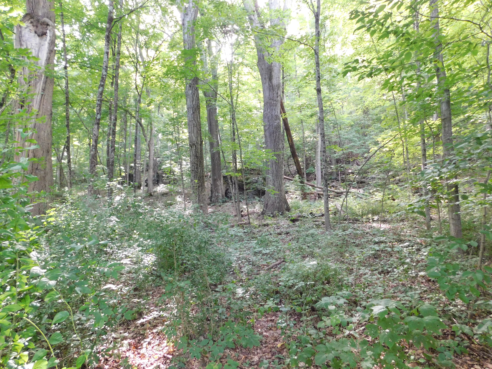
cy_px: 184
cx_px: 246
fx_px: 327
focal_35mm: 23
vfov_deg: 58.9
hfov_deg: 73.9
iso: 400
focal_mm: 4
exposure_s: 1/20
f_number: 3
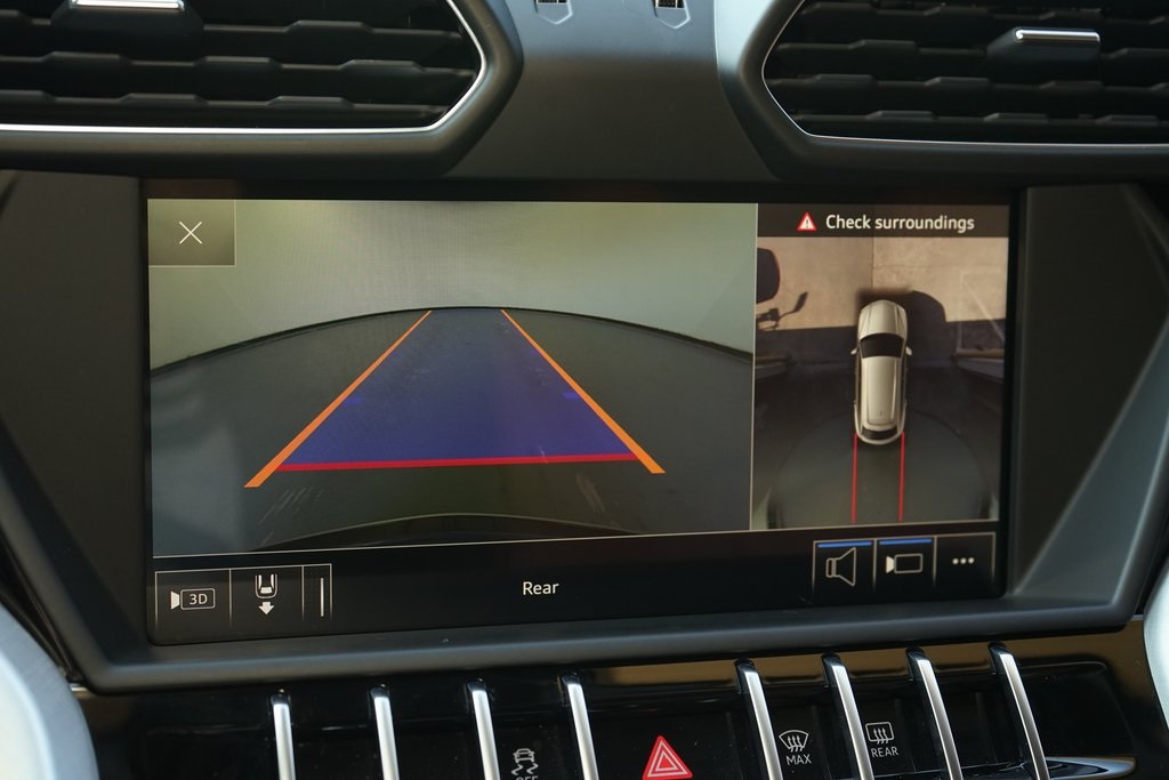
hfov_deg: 38.2
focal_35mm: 52
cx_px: 584
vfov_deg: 26.0
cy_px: 390
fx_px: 1689
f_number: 6.3
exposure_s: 1/40
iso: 1250
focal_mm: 52
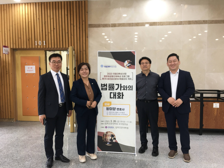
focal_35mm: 29
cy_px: 84
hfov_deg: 61.7
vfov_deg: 48.2
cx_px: 112
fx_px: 188
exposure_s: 1/15
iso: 32
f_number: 2.2
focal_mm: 4.15
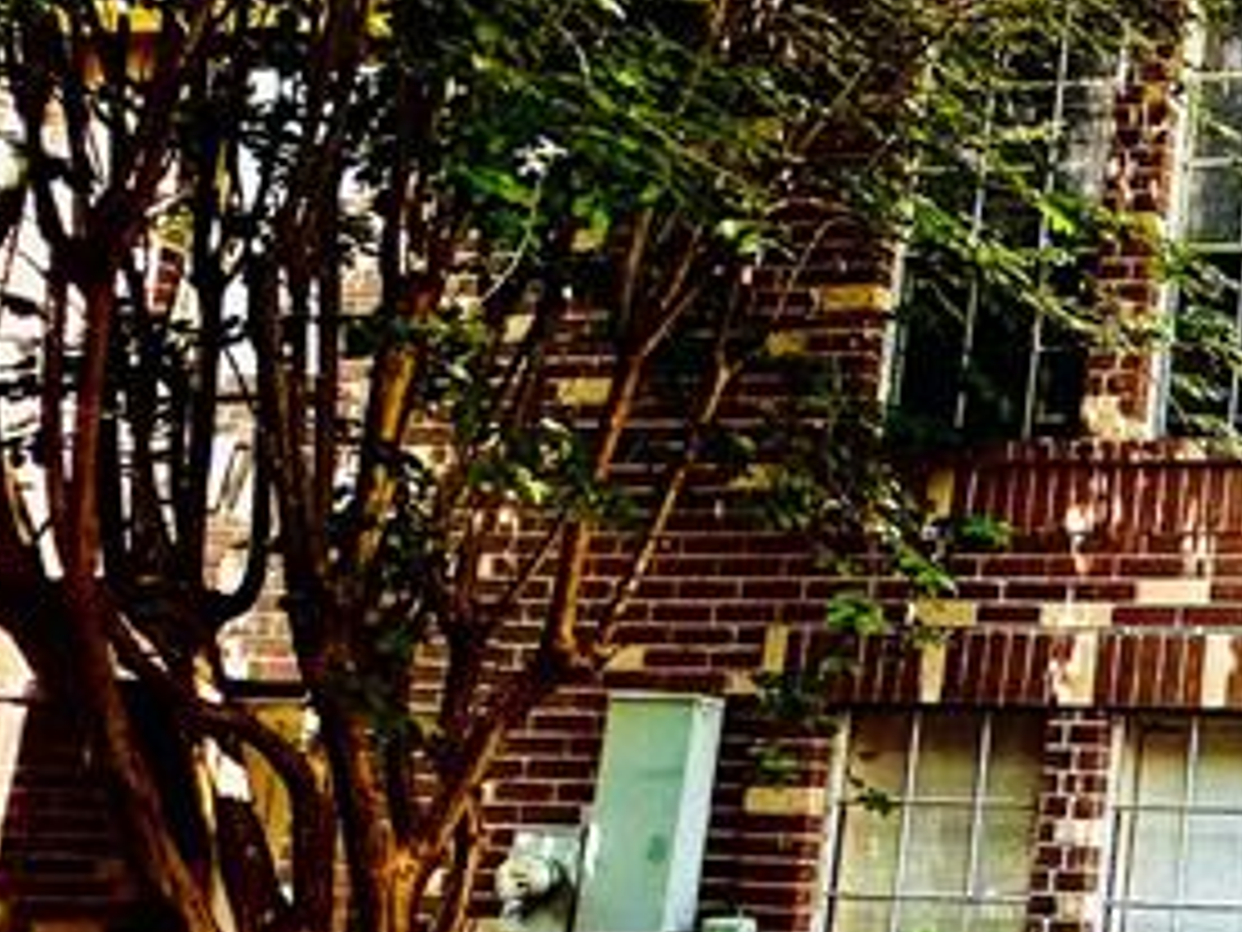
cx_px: 1980
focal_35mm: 52
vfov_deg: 27.8
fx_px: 1866
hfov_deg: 25.1
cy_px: 644
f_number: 2.2
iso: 40
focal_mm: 2.22
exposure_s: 1/1114
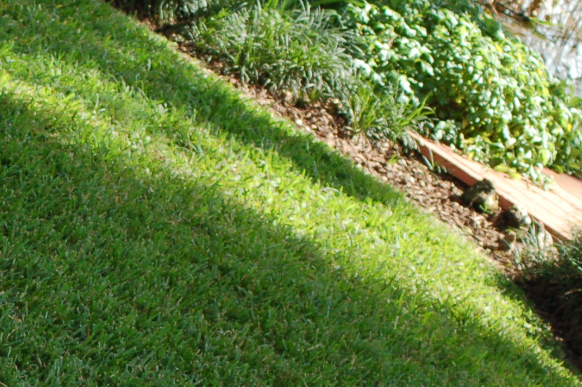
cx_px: -208
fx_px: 5217
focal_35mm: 323
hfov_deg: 6.3
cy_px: 278
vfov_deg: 4.2
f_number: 5.6
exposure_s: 1/400
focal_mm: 70
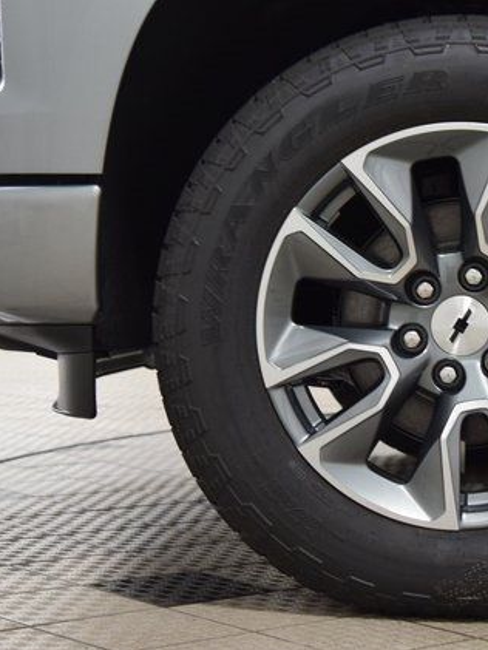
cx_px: 465
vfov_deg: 19.9
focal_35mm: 99
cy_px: 328
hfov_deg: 14.8
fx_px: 1855
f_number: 5
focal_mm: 45
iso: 1600
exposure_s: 1/60
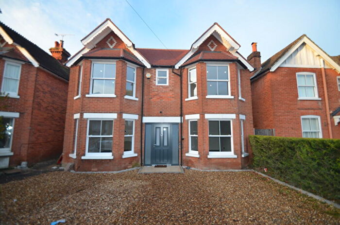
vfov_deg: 77.0
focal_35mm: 15
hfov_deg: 100.5
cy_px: 112
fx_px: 141
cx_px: 170
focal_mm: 10
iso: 180
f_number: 3.5
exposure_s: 1/200
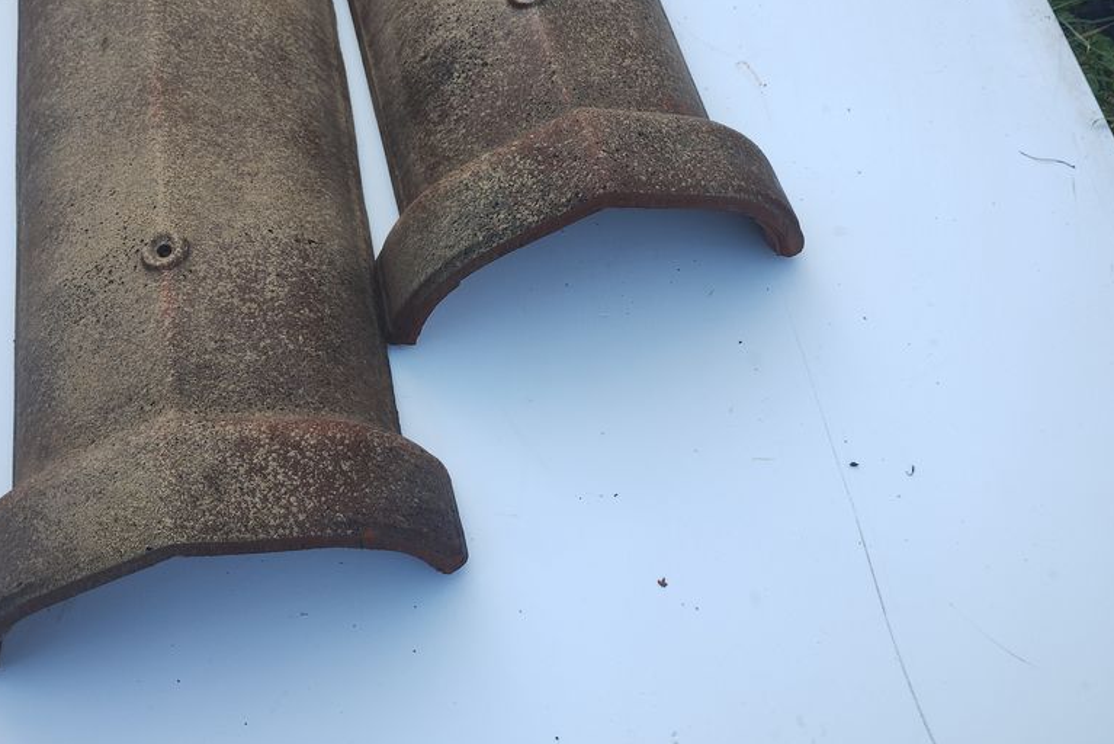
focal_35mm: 38
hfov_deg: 50.7
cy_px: 238
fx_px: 1176
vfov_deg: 34.7
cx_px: 546
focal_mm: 4.27
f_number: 1.8
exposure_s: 1/122
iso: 100
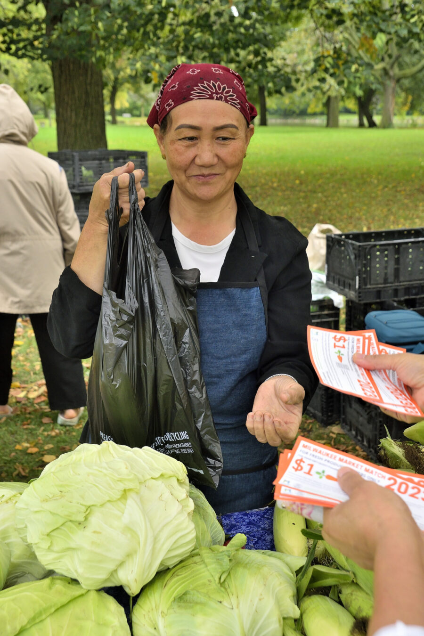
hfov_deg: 30.8
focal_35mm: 44
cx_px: 212
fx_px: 768
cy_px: 318
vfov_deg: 45.0
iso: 400
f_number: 5.6
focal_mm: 29
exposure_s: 1/125
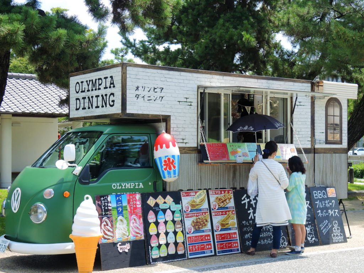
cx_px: 182
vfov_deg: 29.1
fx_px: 526
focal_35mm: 50
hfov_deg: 38.2
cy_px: 136
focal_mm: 11
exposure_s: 1/640
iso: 80
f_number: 2.8
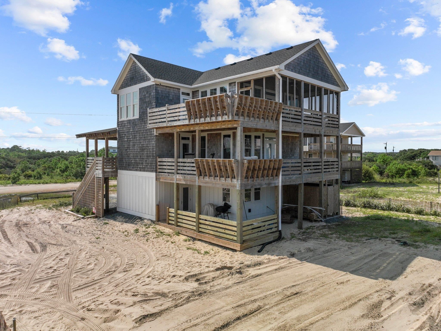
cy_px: 166
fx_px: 306
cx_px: 220
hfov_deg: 71.6
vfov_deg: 56.8
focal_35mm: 24
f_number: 2.8
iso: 100
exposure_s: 1/6400
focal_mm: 12.29
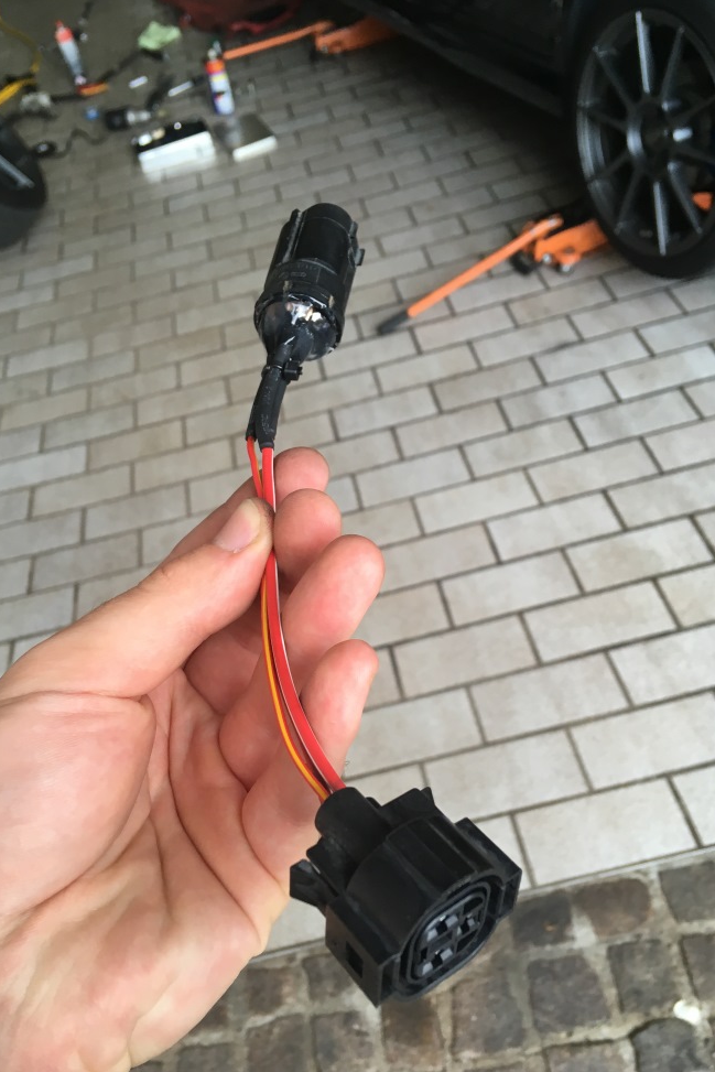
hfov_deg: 42.3
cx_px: 336
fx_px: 923
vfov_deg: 60.3
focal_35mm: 31
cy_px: 549
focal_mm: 4.15
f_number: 2.2
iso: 32
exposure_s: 1/33
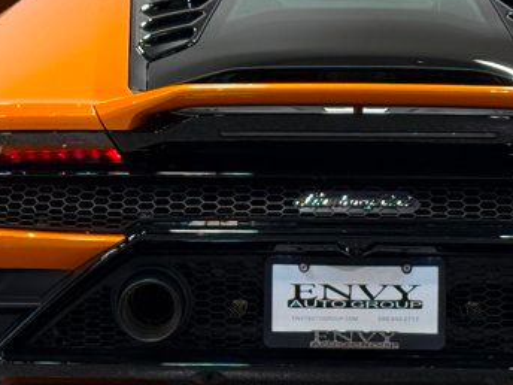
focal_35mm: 143
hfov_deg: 13.8
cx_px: 347
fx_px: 2119
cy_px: 158
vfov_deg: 10.4
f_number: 1.78
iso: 64
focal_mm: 6.76
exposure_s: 1/245
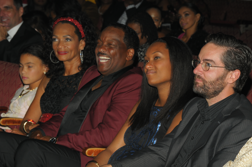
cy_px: 84
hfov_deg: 11.4
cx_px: 126
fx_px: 1258
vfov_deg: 7.6
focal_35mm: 180
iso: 400
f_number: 14
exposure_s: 1/80
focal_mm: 120
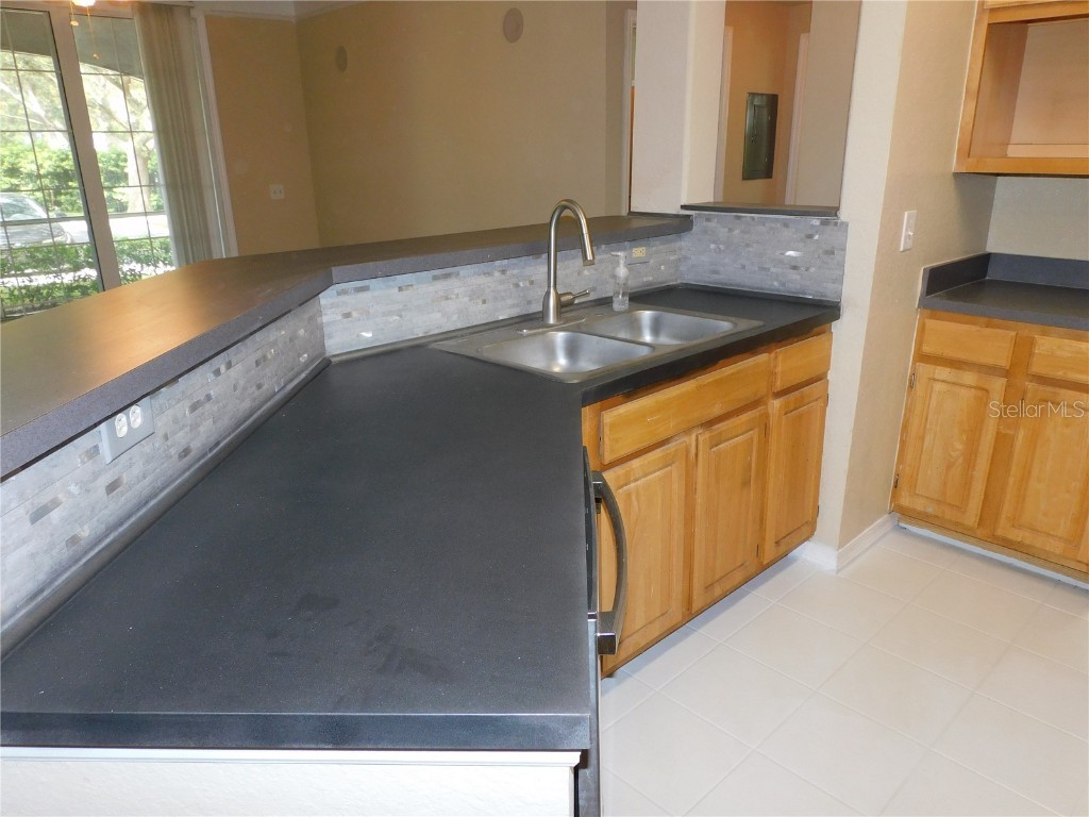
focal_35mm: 24
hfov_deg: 71.6
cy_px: 408
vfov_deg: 56.8
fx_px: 755
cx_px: 544
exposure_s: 1/30
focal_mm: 4.3
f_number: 3.3
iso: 200
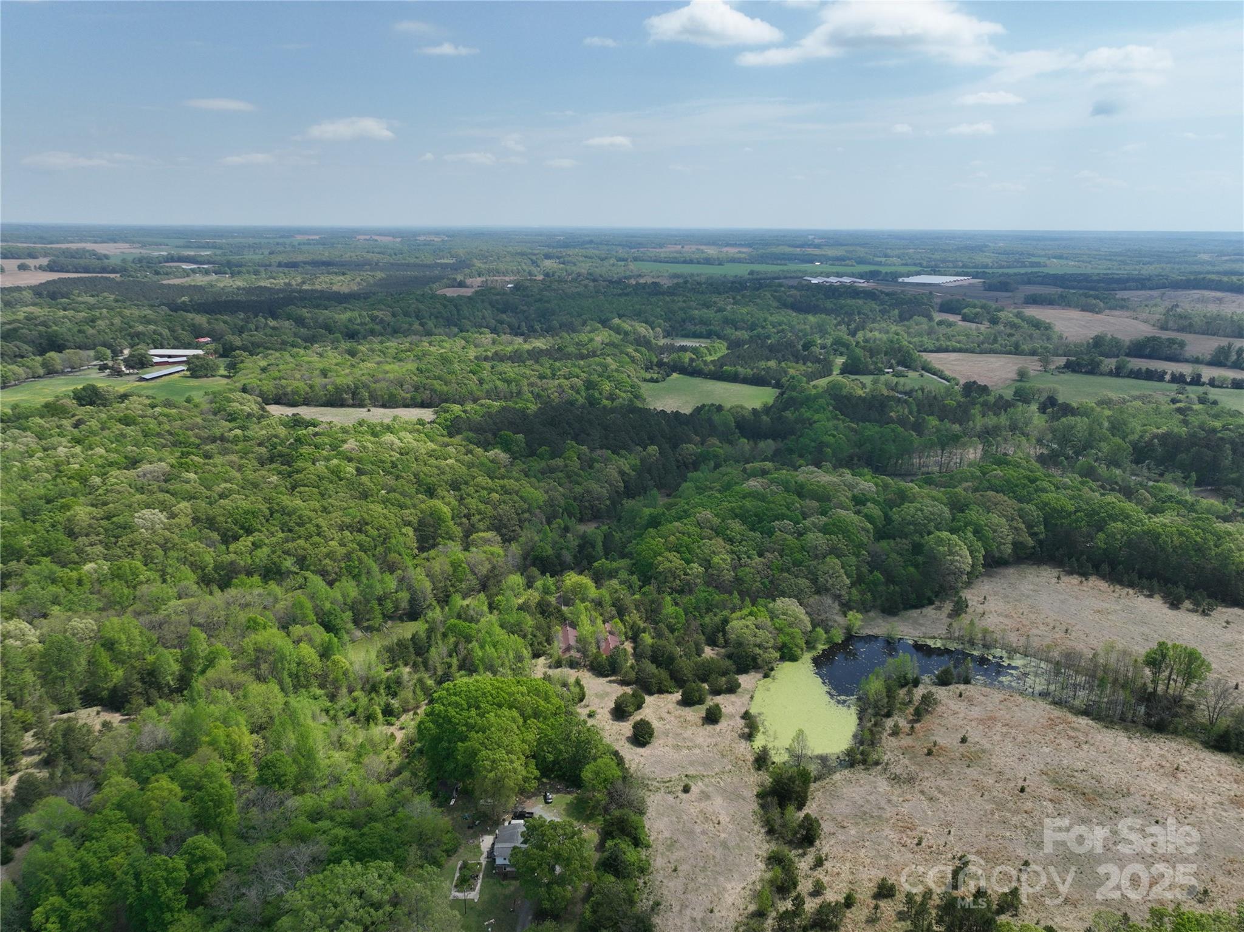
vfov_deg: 56.8
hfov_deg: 71.6
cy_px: 466
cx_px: 622
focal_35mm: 24
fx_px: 862
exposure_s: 1/2000
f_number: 2.8
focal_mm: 12.29
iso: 110
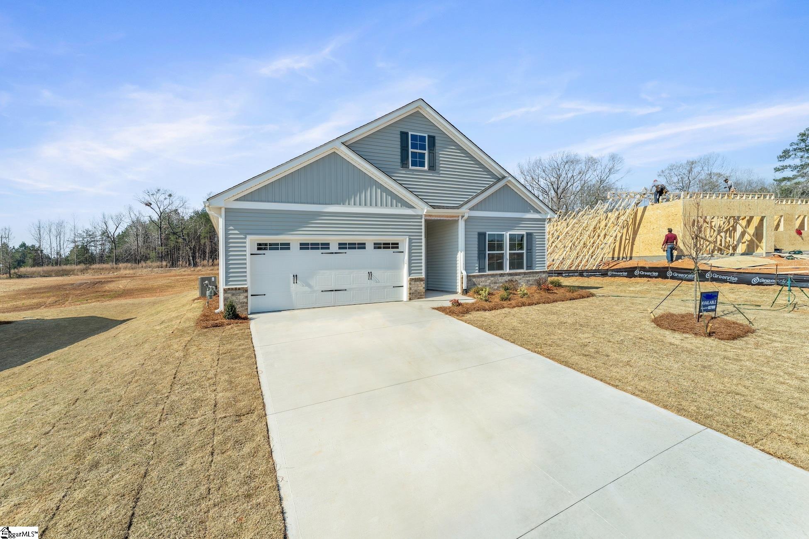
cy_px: 270
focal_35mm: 16
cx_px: 404
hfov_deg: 98.5
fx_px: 348
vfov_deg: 75.5
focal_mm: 15.5
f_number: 6.3
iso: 100
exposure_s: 1/640
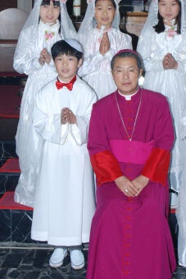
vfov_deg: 29.0
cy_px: 55
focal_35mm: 68
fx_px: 526
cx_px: 138
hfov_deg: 19.9
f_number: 5.6
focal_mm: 22
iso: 200
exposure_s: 1/60
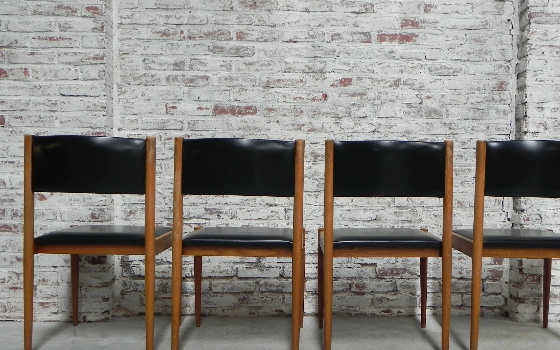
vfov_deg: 36.1
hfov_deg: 55.2
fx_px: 534
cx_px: 314
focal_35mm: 35
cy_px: 217
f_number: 2.8
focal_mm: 5.2
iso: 201
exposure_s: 1/30
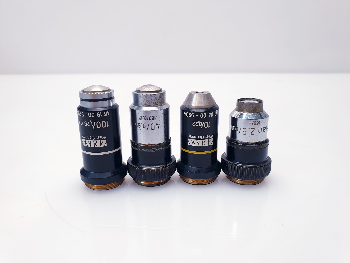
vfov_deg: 53.1
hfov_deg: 67.3
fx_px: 263
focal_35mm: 26
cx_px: 175
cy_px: 132
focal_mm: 4.3
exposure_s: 1/50
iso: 80
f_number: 2.4
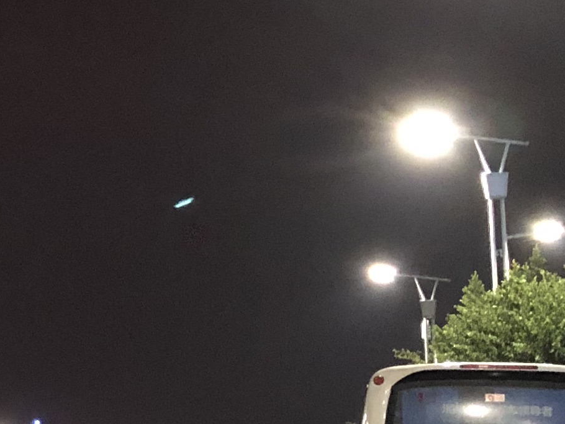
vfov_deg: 12.0
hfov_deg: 14.5
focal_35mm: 124
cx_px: -366
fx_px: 2024
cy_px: 168
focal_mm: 4
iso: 100
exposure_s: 1/5
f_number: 1.8
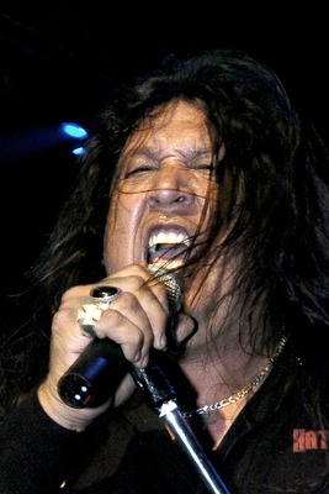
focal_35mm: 38
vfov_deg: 51.3
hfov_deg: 35.5
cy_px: 247
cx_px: 164
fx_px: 514
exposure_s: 1/60
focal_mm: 25
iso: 800
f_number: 5.6
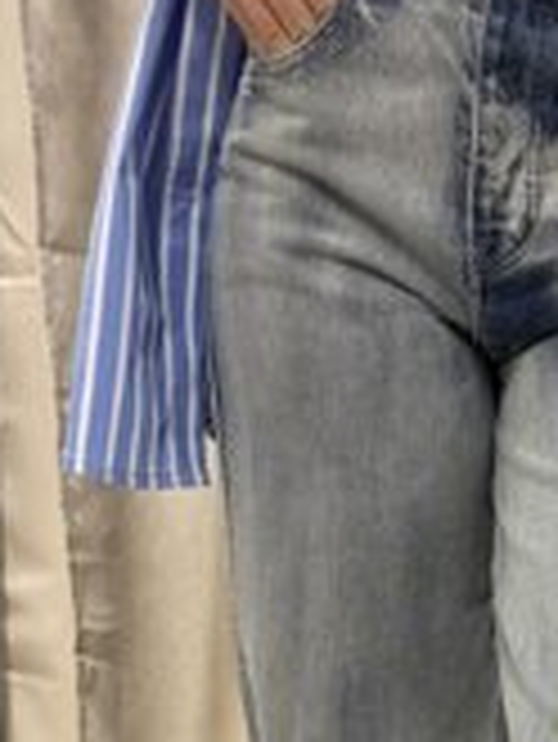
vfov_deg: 28.4
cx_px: 590
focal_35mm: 63
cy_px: 778
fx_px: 1352
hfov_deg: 22.2
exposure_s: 1/50
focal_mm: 5.96
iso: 100
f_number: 1.6
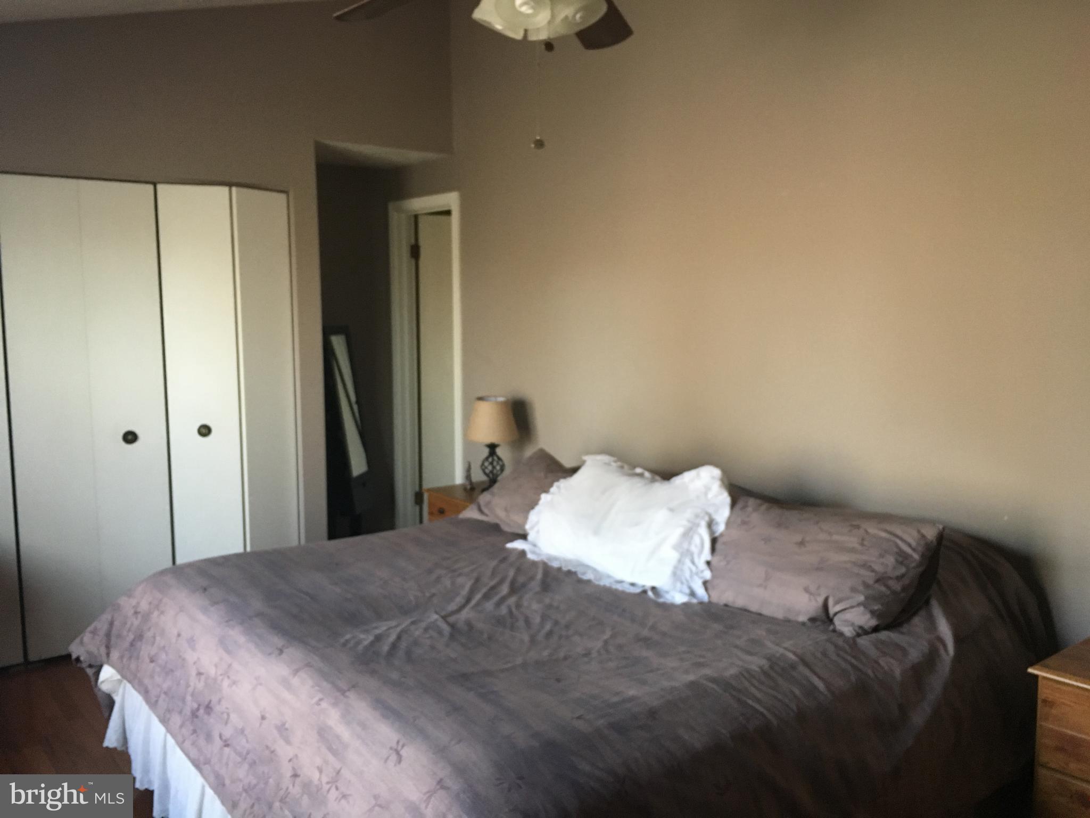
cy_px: 409
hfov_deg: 61.7
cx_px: 545
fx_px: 913
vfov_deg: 48.2
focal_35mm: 29
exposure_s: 1/30
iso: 125
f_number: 2.2
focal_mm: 4.15
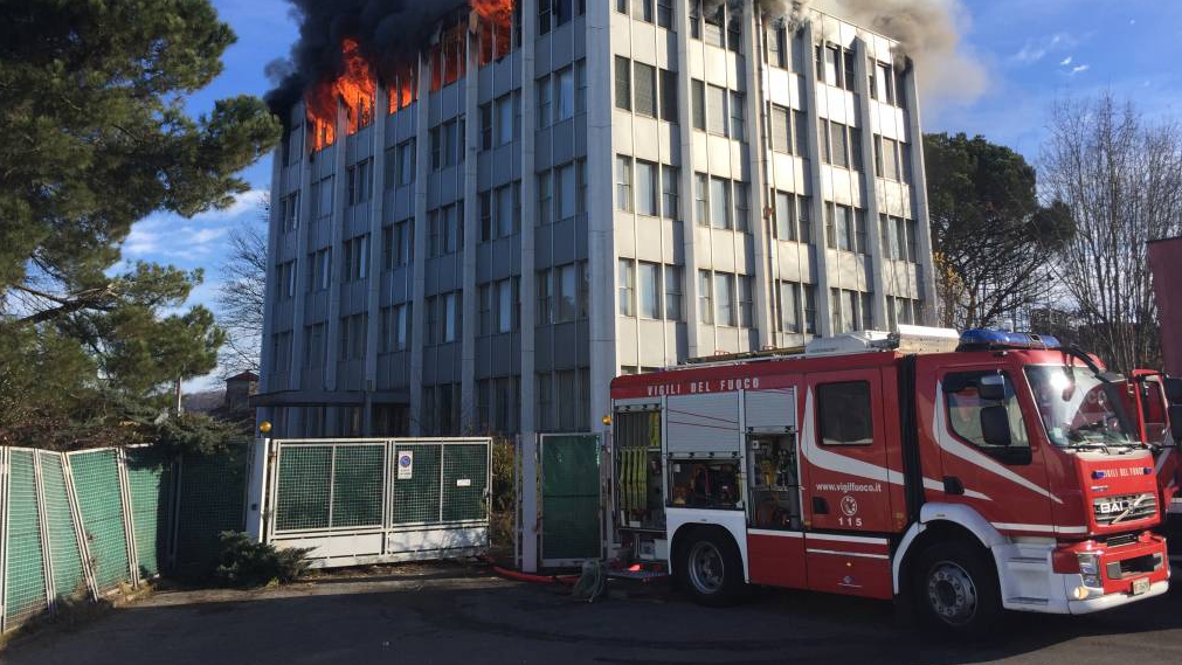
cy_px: 221
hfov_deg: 61.0
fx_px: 1003
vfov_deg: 36.3
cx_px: 593
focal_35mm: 32
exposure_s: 1/1522
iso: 32
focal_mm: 4.15
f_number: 2.2
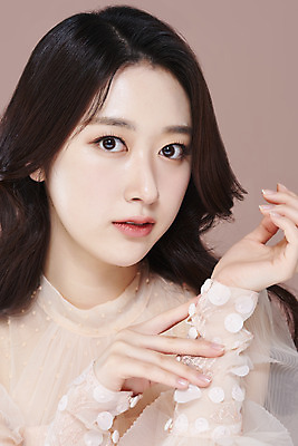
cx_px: 149
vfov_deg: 19.4
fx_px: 1303
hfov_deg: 13.1
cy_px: 223
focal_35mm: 105
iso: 64
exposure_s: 1/125
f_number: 11
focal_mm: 105
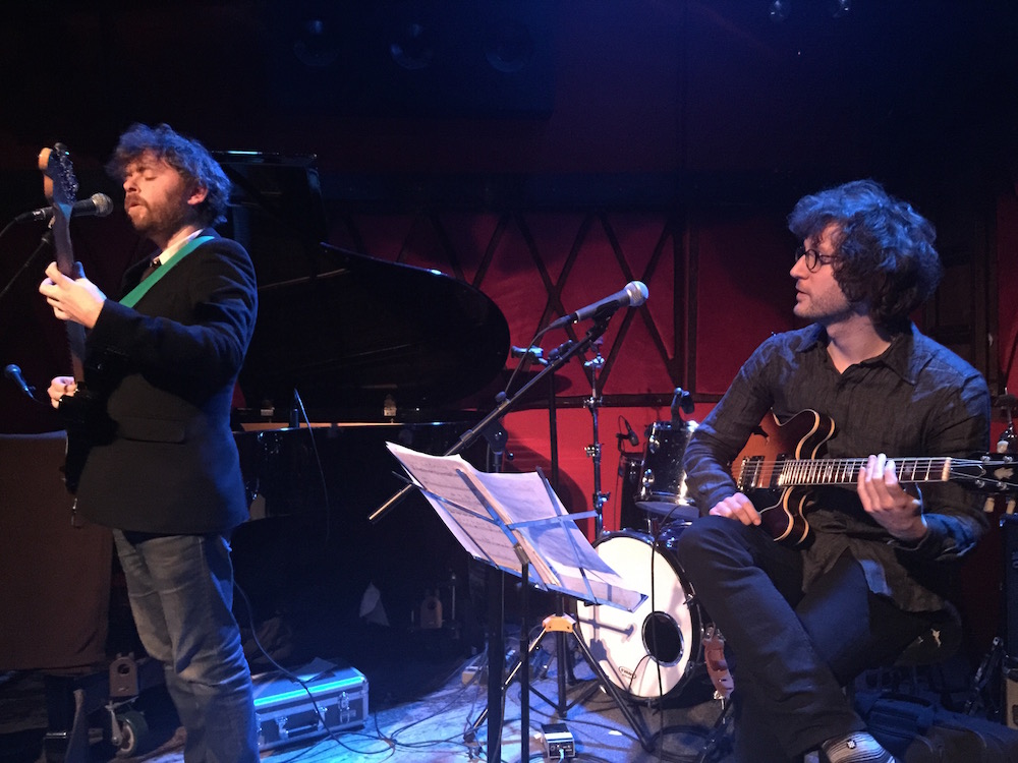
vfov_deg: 48.2
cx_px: 509
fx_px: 853
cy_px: 382
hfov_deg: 61.7
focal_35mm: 29
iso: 320
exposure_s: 1/4
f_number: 2.2
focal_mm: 4.15
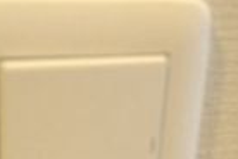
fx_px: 597
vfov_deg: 14.3
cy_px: 230
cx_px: 7
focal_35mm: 90
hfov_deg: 21.8
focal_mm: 13
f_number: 5
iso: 1600
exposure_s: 1/20
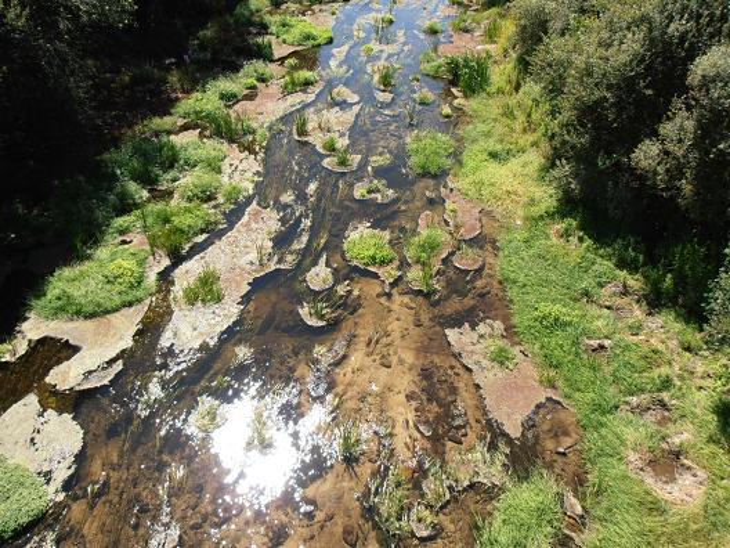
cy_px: 274
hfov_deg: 71.6
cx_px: 365
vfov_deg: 56.8
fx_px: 506
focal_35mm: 24
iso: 80
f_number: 3
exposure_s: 1/500
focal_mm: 4.2
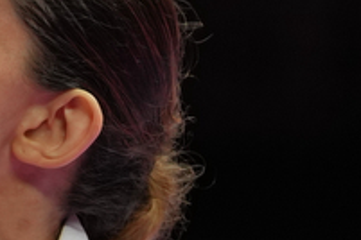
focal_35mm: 1591
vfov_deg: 0.9
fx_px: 15953
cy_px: 457
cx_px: -309
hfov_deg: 1.3
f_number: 2.8
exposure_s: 1/1000
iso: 640
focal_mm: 200
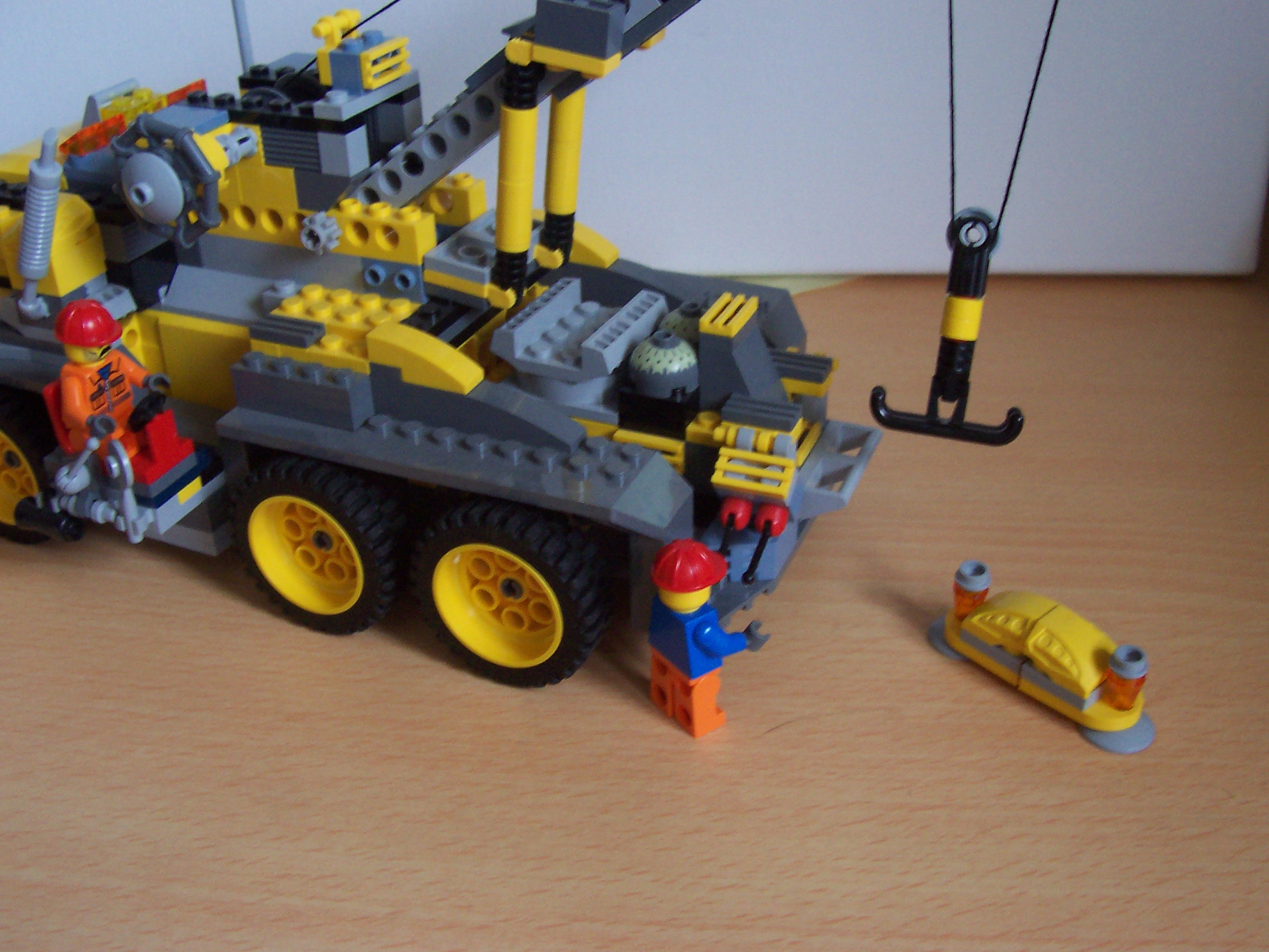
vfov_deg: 38.7
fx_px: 1356
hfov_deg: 50.1
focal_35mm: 37
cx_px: 634
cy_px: 476
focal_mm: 5.6
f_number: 2.8
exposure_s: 1/8
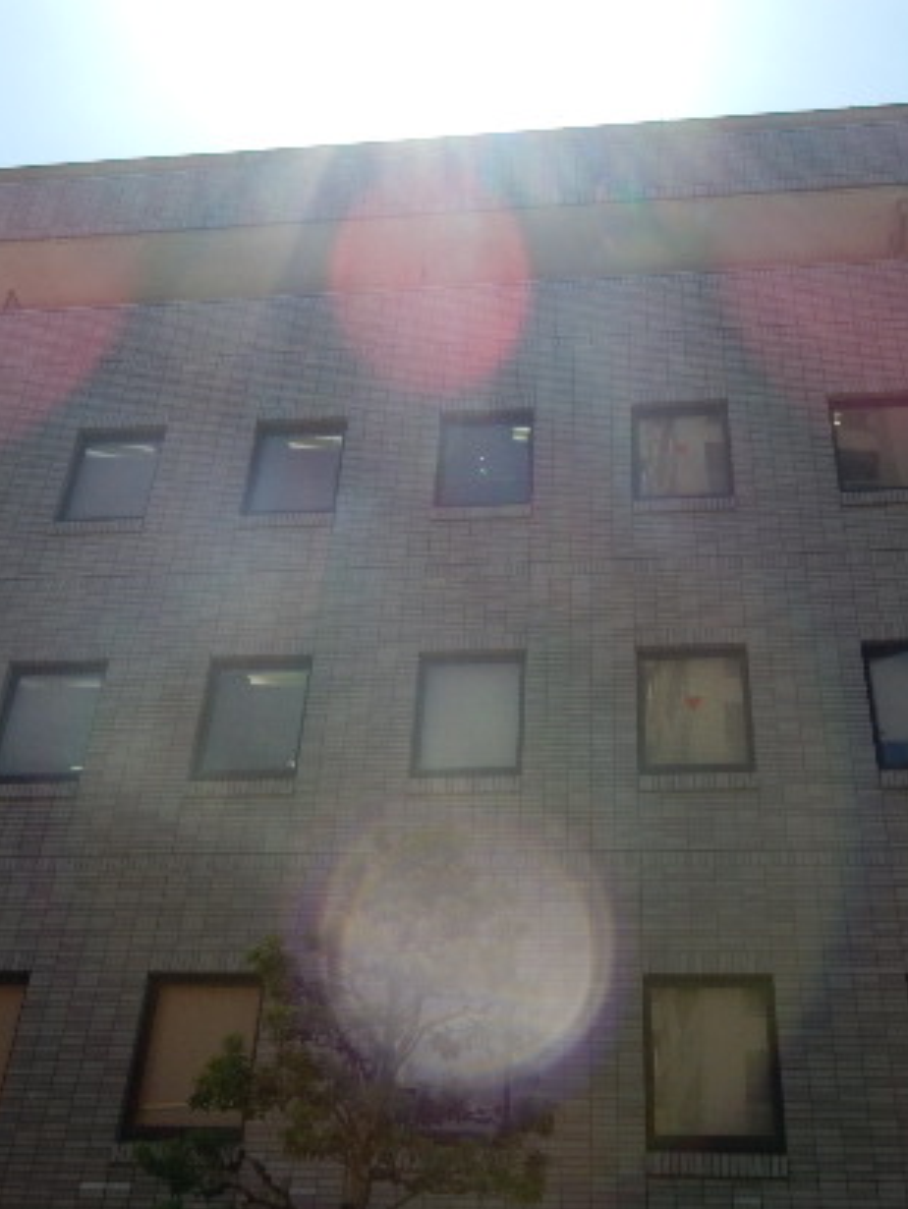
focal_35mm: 39
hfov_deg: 36.8
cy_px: 534
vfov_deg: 47.7
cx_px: 492
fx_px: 1363
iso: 125
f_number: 3.7
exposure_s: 1/1000
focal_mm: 4.5
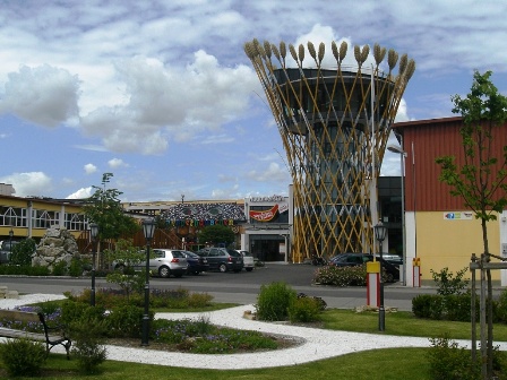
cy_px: 190
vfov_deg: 37.7
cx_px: 254
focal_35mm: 38
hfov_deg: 49.0
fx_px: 557
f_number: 4.4
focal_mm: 6.3
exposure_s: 1/1000
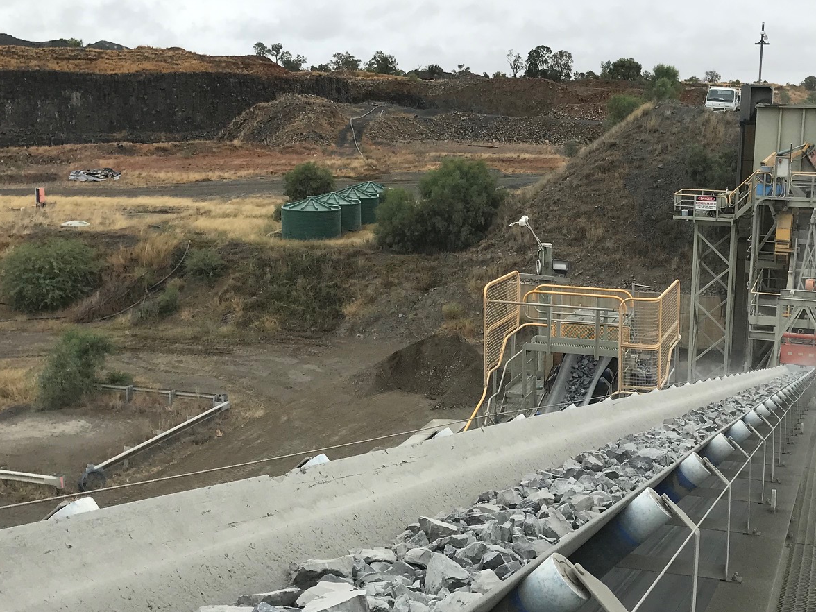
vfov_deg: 30.3
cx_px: 593
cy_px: 302
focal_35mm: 48
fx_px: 1131
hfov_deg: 38.8
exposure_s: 1/694
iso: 20
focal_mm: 3.99
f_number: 1.8
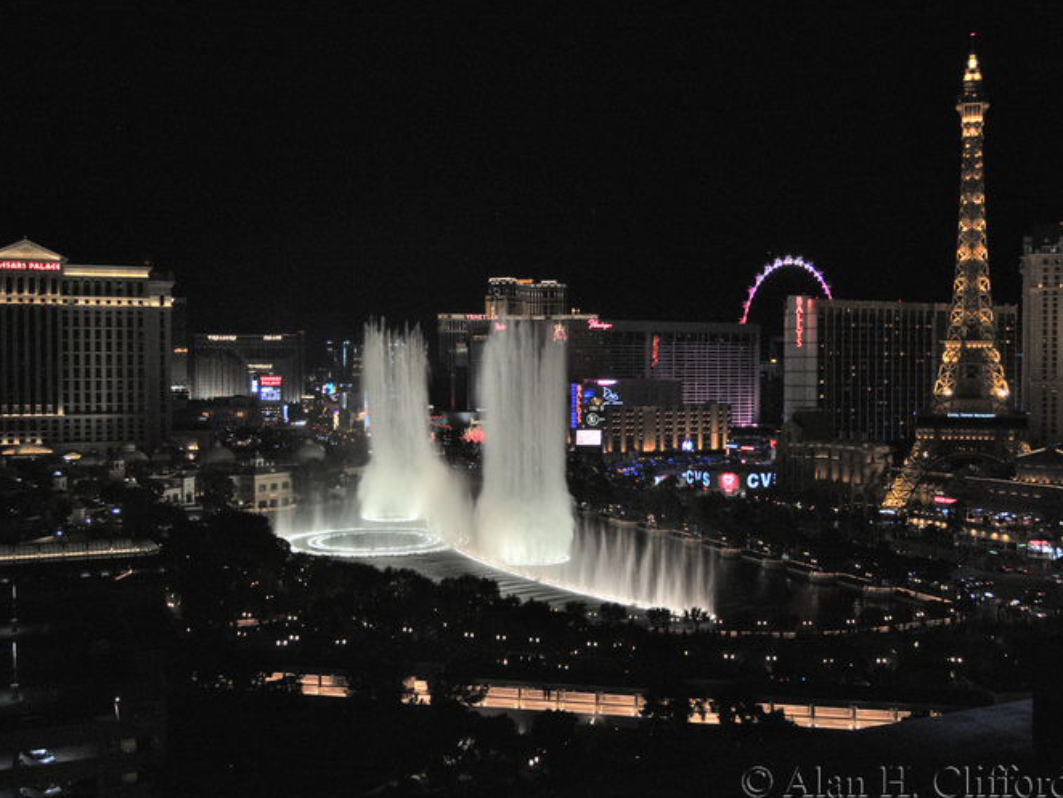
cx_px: 556
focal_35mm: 37
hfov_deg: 50.1
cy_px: 399
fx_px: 1137
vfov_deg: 38.7
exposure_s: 1/160
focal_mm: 7.5
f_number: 3.2
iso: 400
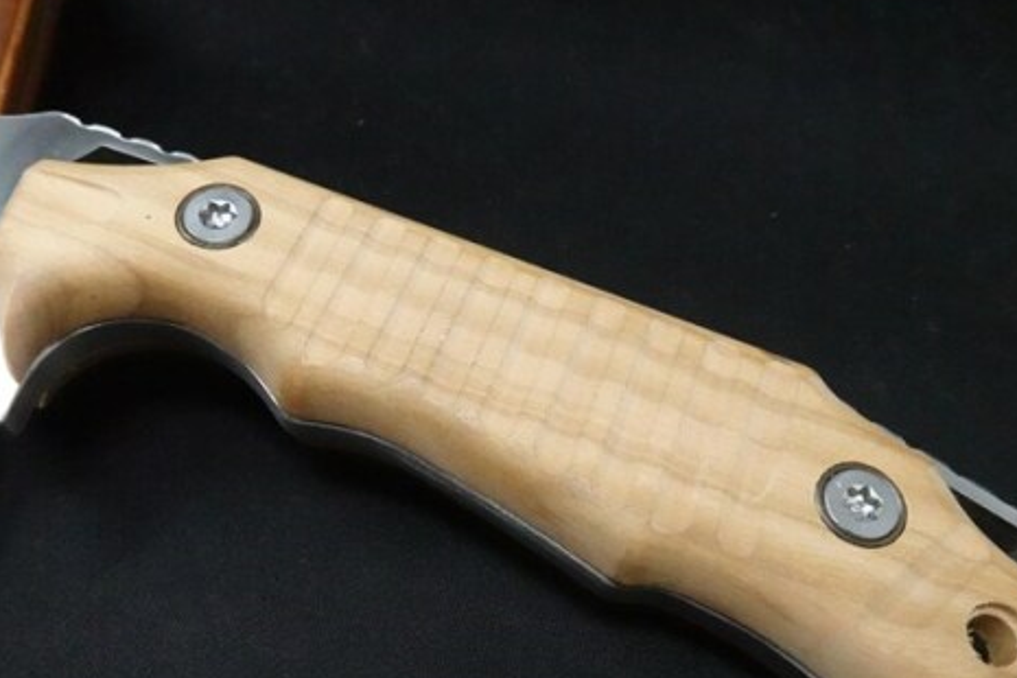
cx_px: 486
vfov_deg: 39.7
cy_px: 431
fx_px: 932
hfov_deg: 57.2
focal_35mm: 33
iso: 5000
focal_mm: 9
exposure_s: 1/250
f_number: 8
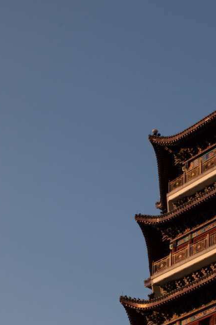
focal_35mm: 110
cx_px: 120
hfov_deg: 12.4
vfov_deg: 18.4
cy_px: 258
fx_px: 991
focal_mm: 40
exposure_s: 1/100
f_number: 22
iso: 500
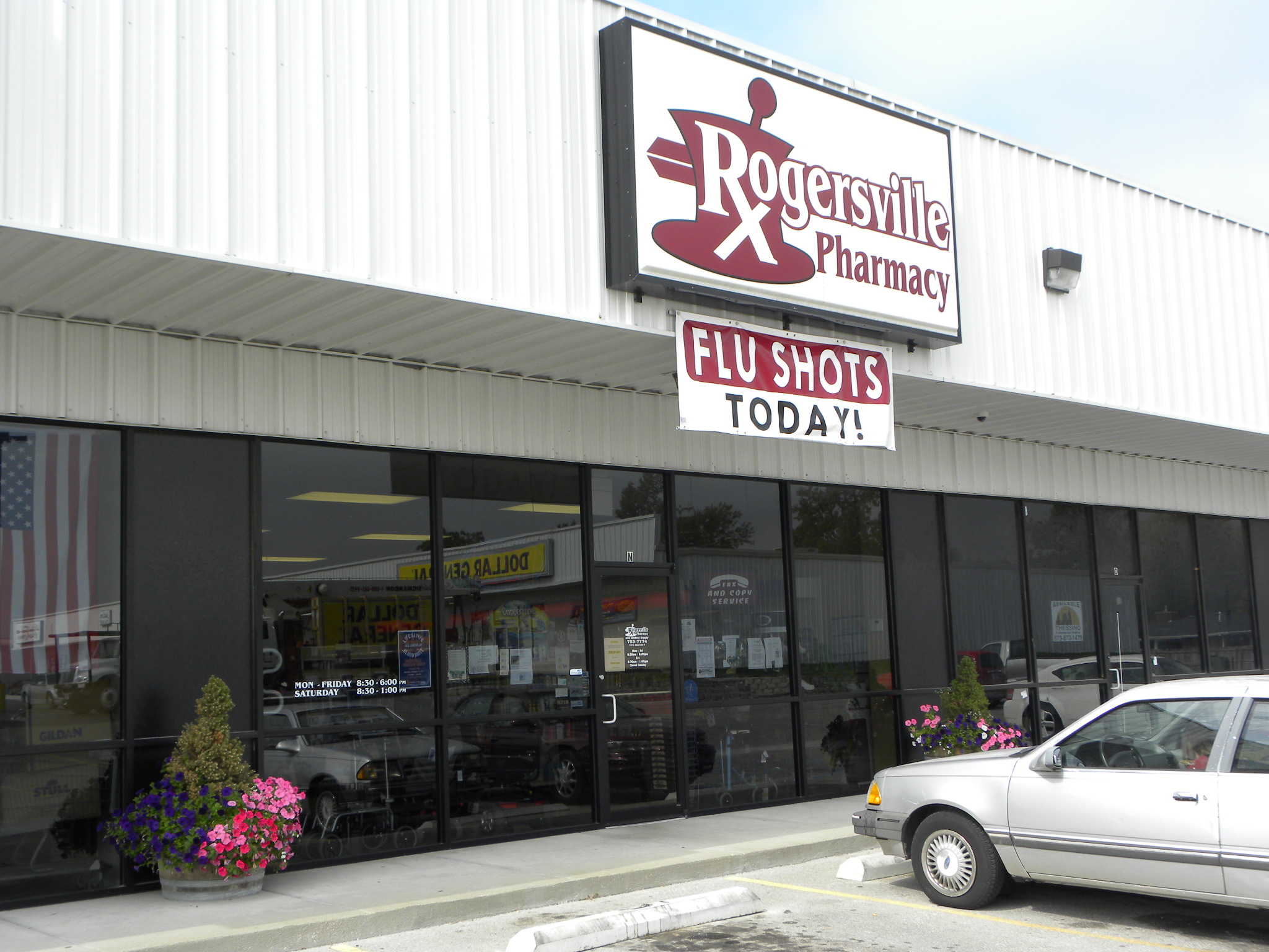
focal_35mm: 41
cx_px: 634
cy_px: 476
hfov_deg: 45.8
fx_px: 1503
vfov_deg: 35.1
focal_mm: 7.3
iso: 64
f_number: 4.5
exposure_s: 1/222
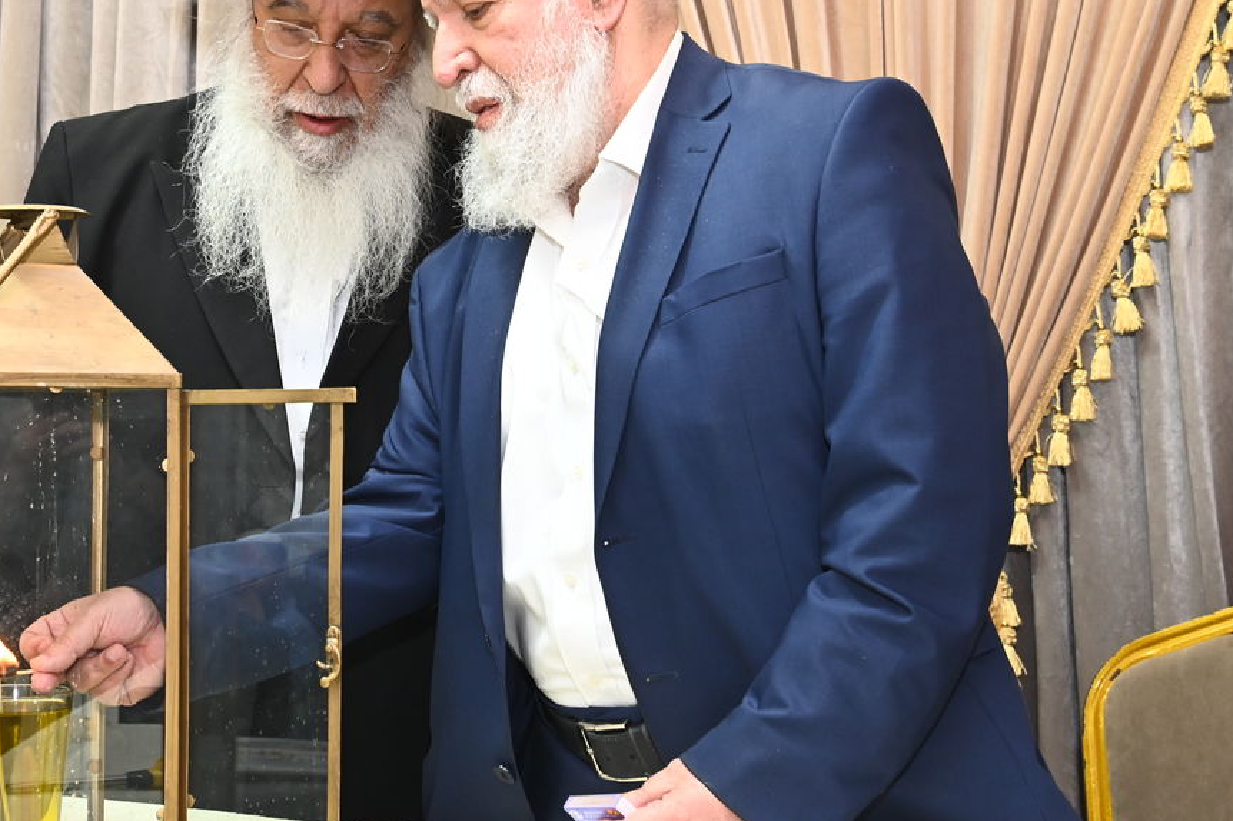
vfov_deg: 20.9
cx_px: 348
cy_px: 329
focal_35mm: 65
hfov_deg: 30.6
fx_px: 2225
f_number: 8
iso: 1250
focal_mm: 40
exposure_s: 1/125
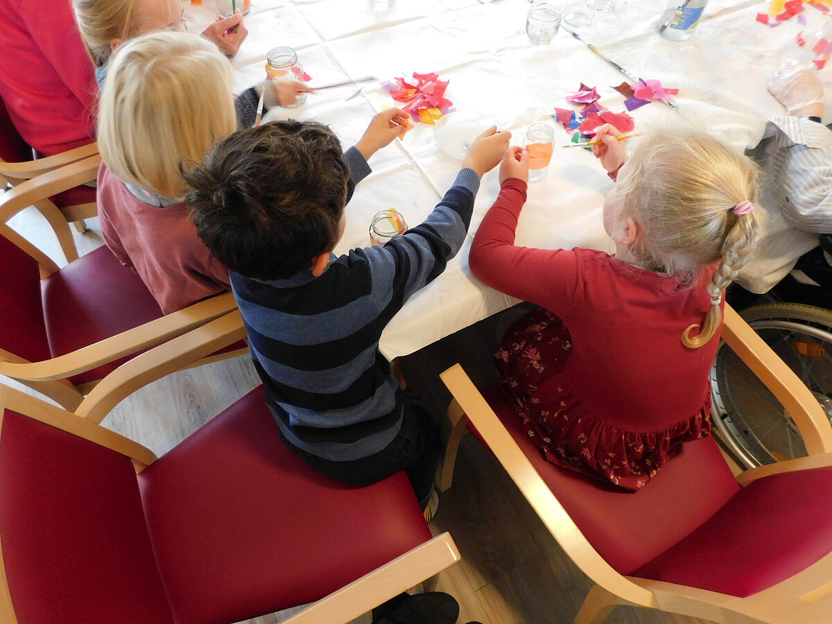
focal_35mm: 23
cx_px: 416
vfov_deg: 58.9
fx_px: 553
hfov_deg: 73.9
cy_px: 312
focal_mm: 4
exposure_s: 1/30
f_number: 3
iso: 400
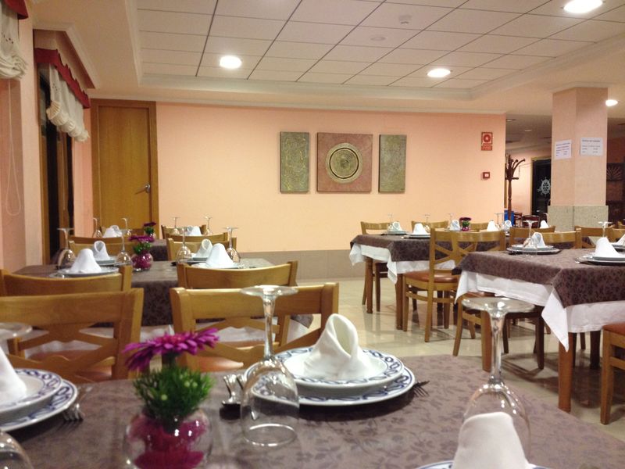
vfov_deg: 40.7
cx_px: 312
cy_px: 234
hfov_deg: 52.6
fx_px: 632
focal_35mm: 35
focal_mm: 4.28
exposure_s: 1/20
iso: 200
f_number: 2.4
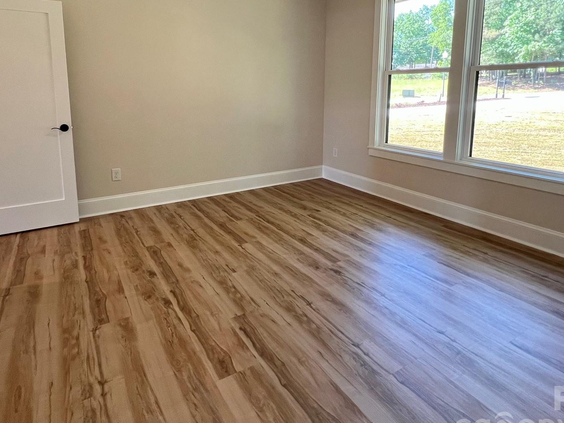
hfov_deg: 81.6
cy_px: 140
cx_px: 260
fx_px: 326
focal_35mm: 20
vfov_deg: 64.2
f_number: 1.8
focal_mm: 1.57
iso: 160
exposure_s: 1/60
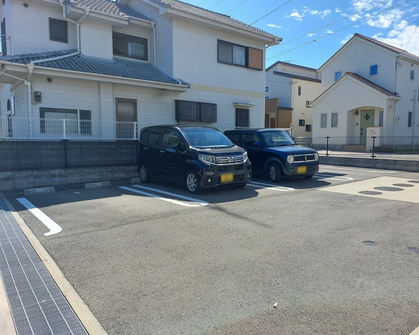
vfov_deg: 54.9
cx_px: 230
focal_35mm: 26
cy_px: 165
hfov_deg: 65.9
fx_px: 322
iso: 25
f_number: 1.8
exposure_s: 1/738
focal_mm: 5.23
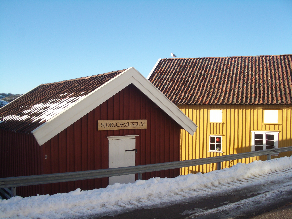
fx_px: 295
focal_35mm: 35
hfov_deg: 52.6
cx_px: 146
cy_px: 110
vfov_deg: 40.7
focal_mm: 5.8
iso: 80
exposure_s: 1/400
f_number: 4.3
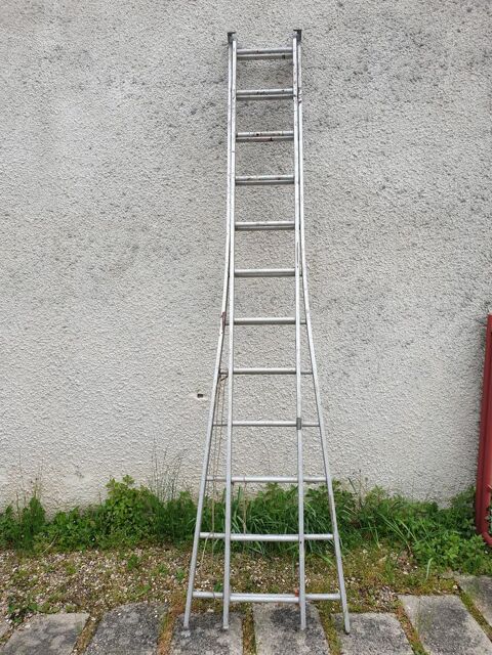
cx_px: 246
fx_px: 493
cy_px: 328
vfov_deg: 67.3
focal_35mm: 26
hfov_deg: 53.1
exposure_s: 1/366
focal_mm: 4.3
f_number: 2.4
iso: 50
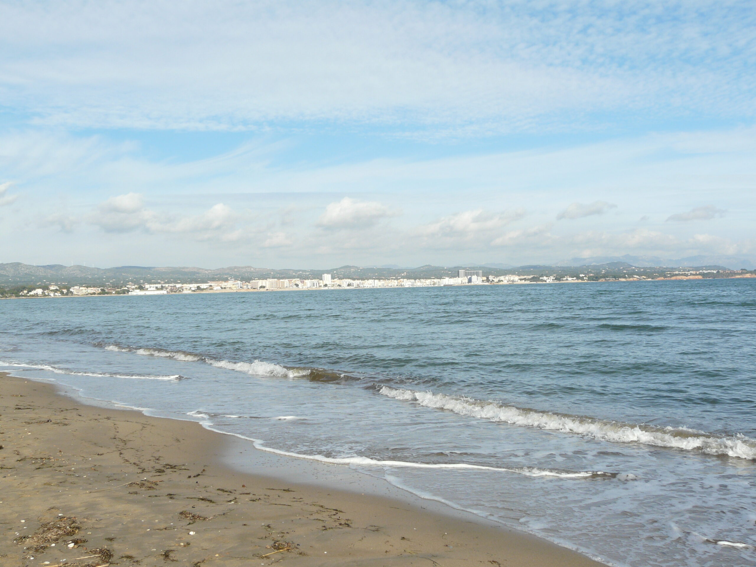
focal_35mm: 37
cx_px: 378
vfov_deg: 38.7
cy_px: 284
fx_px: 808
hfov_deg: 50.1
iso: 100
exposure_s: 1/400
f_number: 5.6
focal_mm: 6
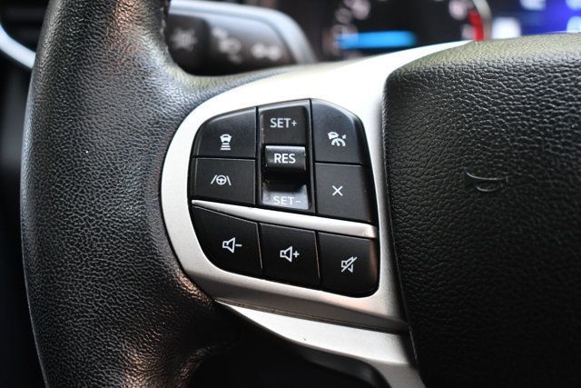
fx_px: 872
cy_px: 194
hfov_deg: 36.9
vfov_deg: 25.1
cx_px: 290
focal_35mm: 54
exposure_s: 1/125
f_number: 4.8
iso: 1800
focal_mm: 36
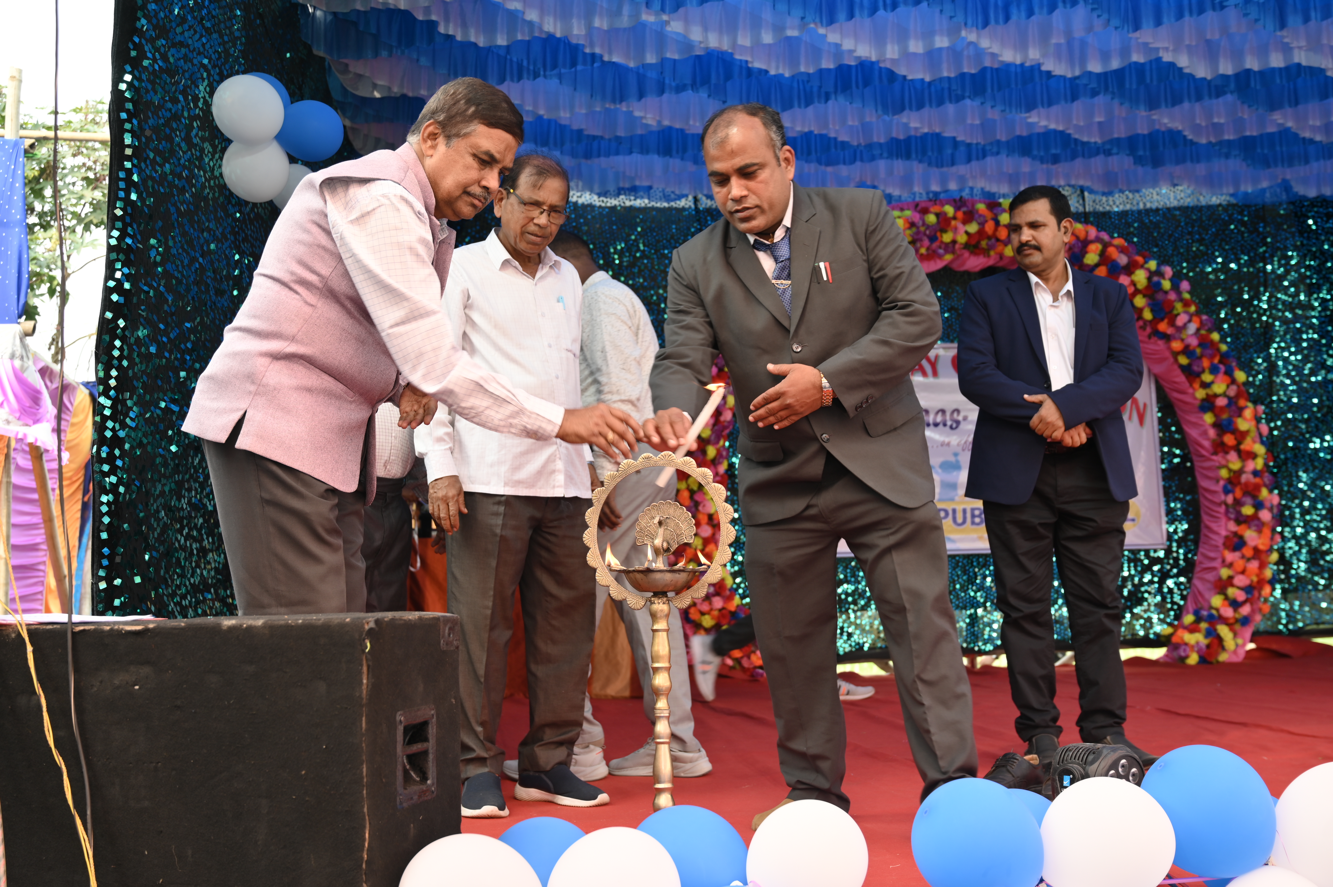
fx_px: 1406
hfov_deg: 50.7
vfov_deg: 35.0
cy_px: 444
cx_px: 666
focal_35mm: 38
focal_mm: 38
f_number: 4.5
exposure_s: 1/100
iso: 125
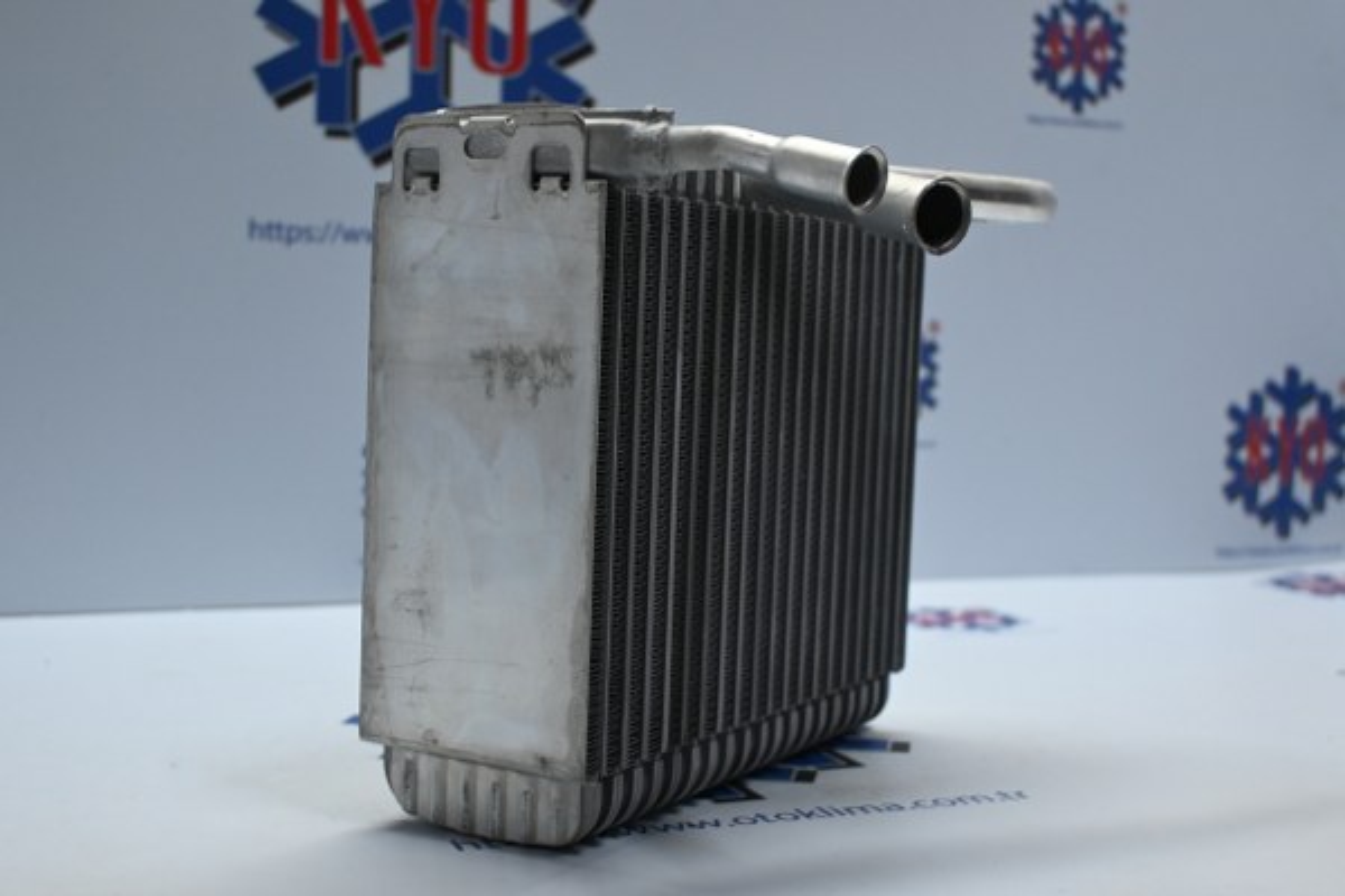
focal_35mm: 46
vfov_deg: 29.4
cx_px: 672
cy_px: 448
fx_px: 1709
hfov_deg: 43.0
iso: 1100
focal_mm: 30.5
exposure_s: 1/125
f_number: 4.8
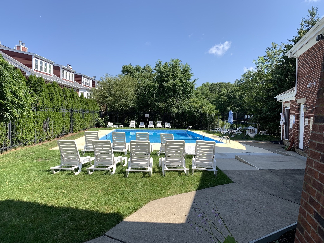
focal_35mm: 26
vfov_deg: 53.1
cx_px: 162
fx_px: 243
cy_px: 122
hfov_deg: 67.3
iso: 25
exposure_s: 1/1748
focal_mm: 4.25
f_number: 1.8
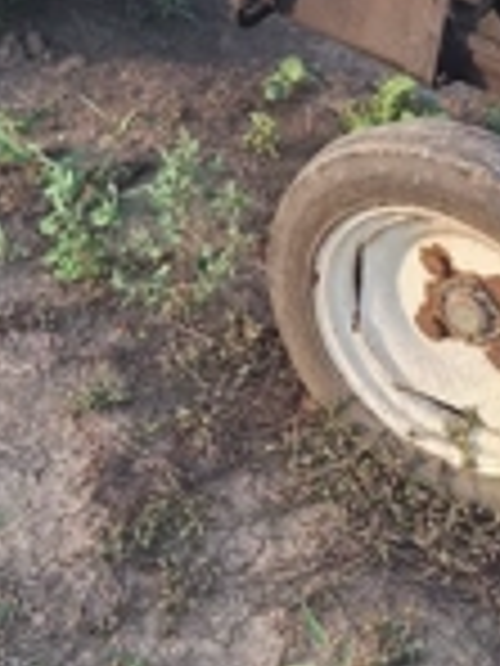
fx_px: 1194
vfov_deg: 29.9
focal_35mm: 62
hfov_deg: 23.6
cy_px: 72
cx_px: 198
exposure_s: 1/625
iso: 40
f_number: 1.8
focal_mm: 5.54
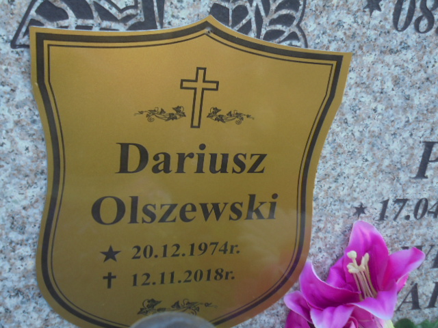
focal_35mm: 38
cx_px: 219
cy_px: 164
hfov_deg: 49.0
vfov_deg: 37.7
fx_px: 481
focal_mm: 6.9
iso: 100
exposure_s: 1/50
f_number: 4.2
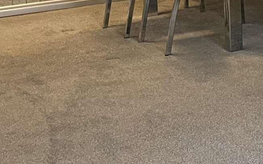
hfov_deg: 14.2
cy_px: -97
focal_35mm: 131
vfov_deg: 9.7
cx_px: 468
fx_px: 939
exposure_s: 1/60
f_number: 1.6
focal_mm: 5.1
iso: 125
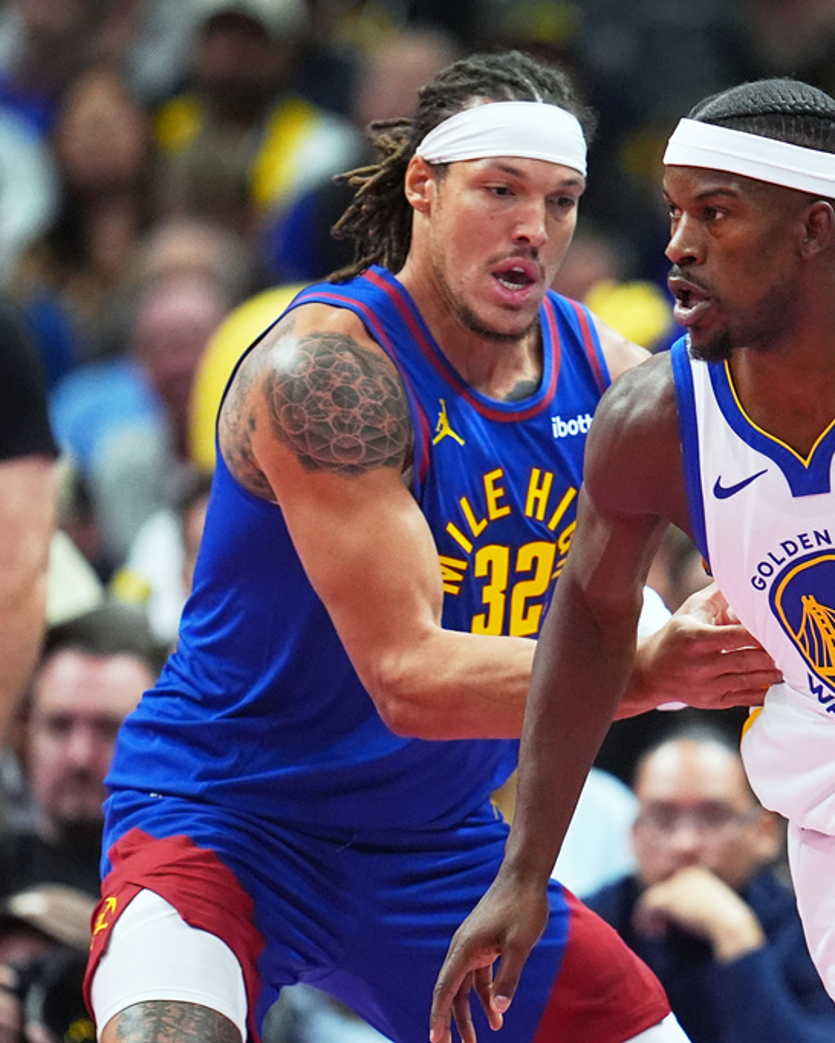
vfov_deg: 2.3
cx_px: 774
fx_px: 26122
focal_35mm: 846
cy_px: 521
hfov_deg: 1.8
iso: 4000
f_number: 3.2
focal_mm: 400
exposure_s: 1/1600
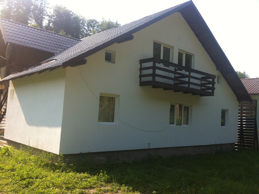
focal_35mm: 35
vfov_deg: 40.6
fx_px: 262
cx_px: 130
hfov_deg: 52.7
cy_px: 97
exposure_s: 1/569
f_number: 2.8
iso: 80
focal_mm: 3.85
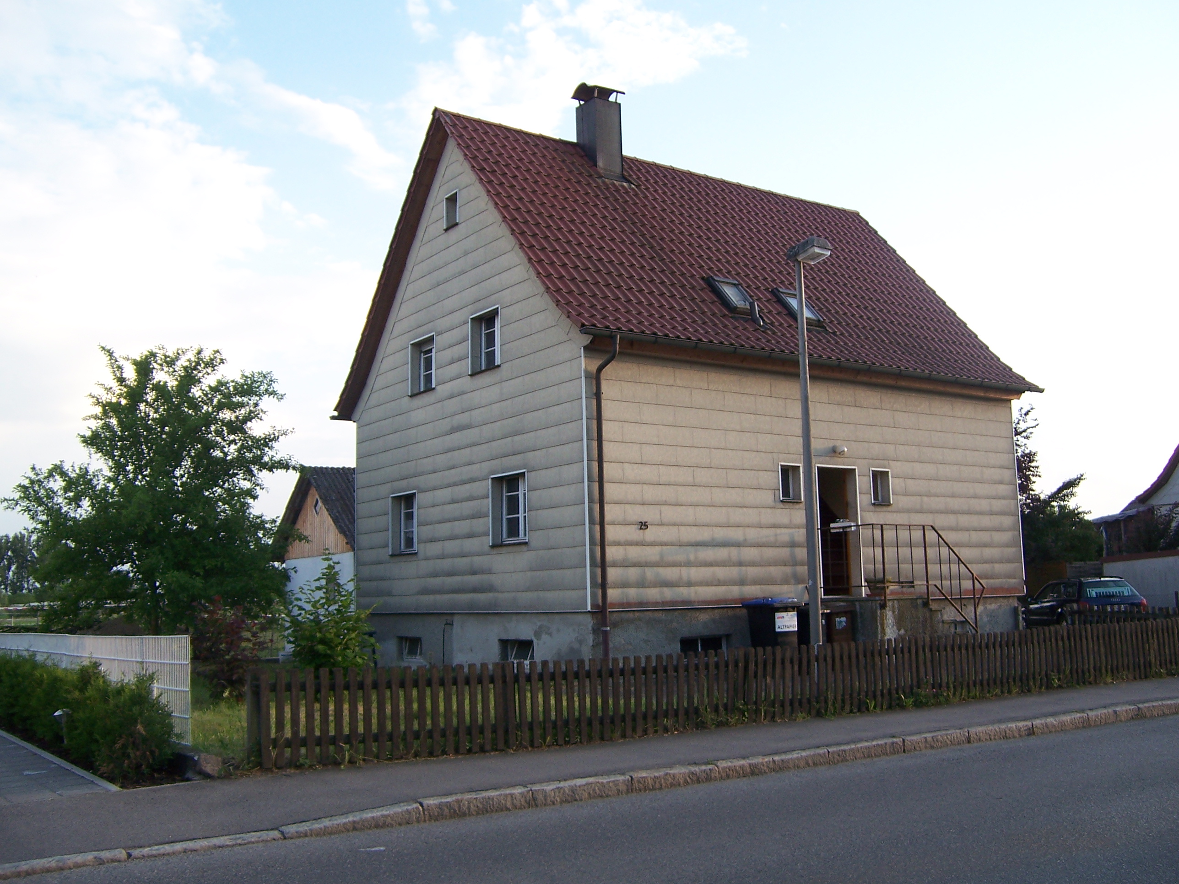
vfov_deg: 42.9
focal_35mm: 33
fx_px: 1124
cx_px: 590
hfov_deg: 55.4
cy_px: 442
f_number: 3.4
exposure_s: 1/125
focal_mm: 5.5
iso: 80
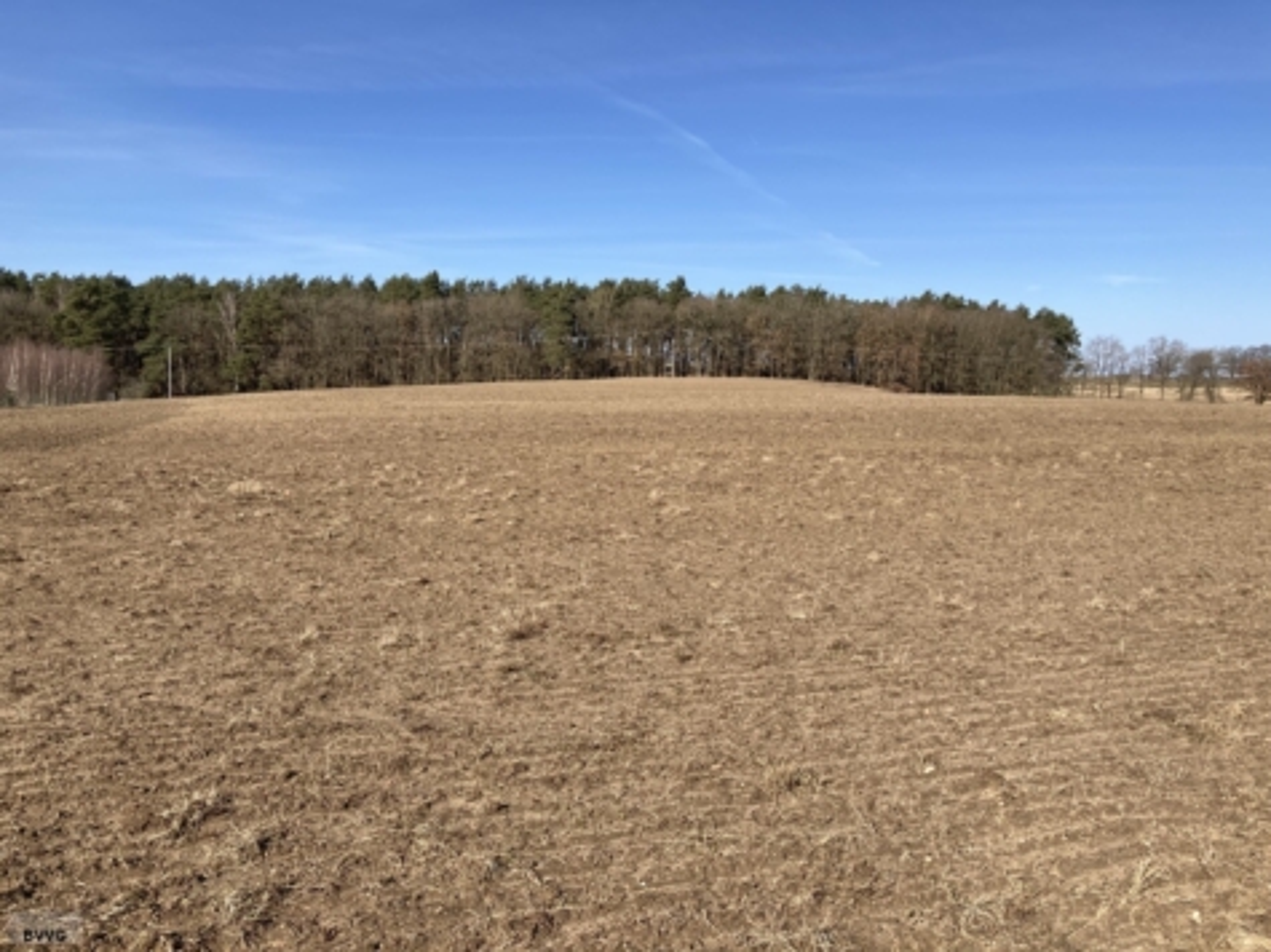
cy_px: 476
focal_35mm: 28
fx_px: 1028
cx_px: 636
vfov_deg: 49.7
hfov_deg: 63.5
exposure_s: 1/2183
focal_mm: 3.99
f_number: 1.8
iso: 25
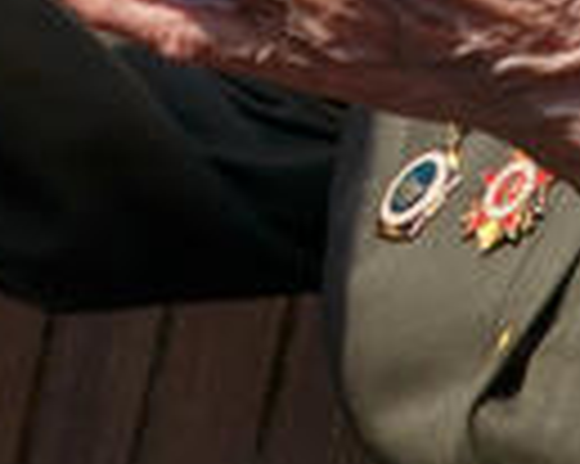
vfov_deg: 5.5
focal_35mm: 267
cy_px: -788
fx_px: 4580
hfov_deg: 7.2
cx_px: -4
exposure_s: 1/500
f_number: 8
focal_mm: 28
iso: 100
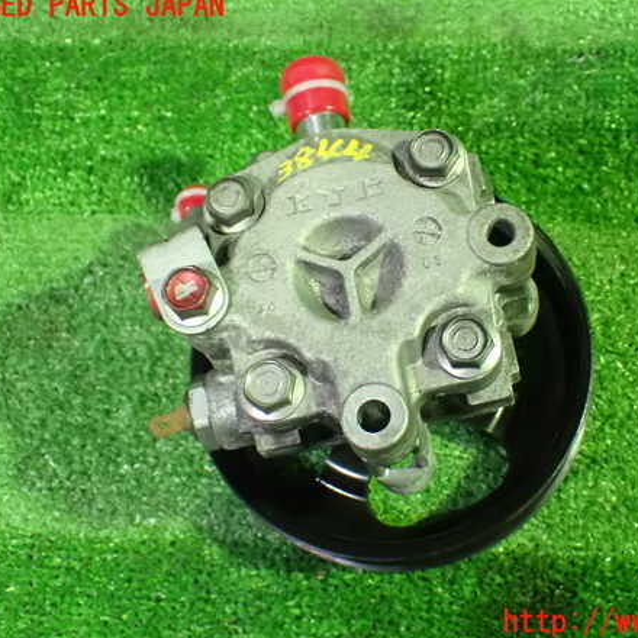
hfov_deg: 32.1
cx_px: 396
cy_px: 315
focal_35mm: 53
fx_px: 1105
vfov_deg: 32.2
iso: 1600
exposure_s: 1/40
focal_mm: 7.84
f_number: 2.9
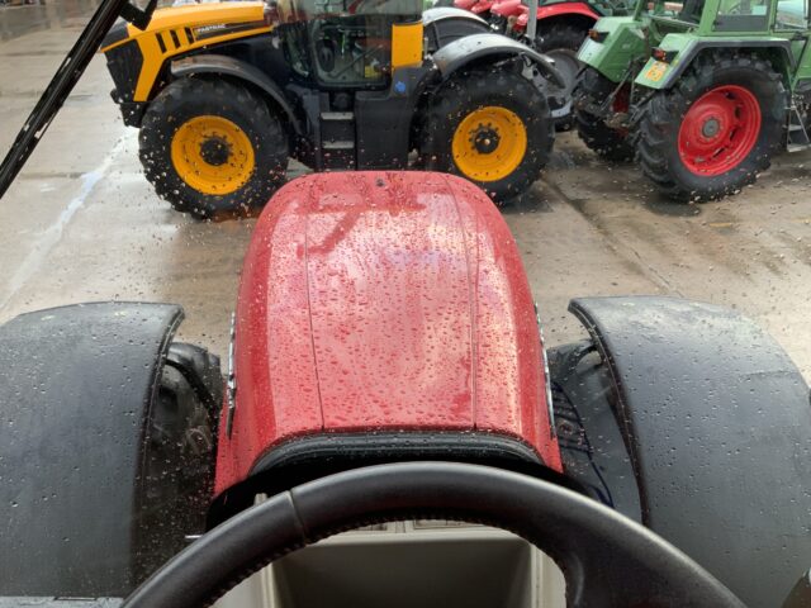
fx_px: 679
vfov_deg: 48.2
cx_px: 406
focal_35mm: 29
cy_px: 304
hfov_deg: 61.7
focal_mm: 3
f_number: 1.8
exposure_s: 1/122
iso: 32
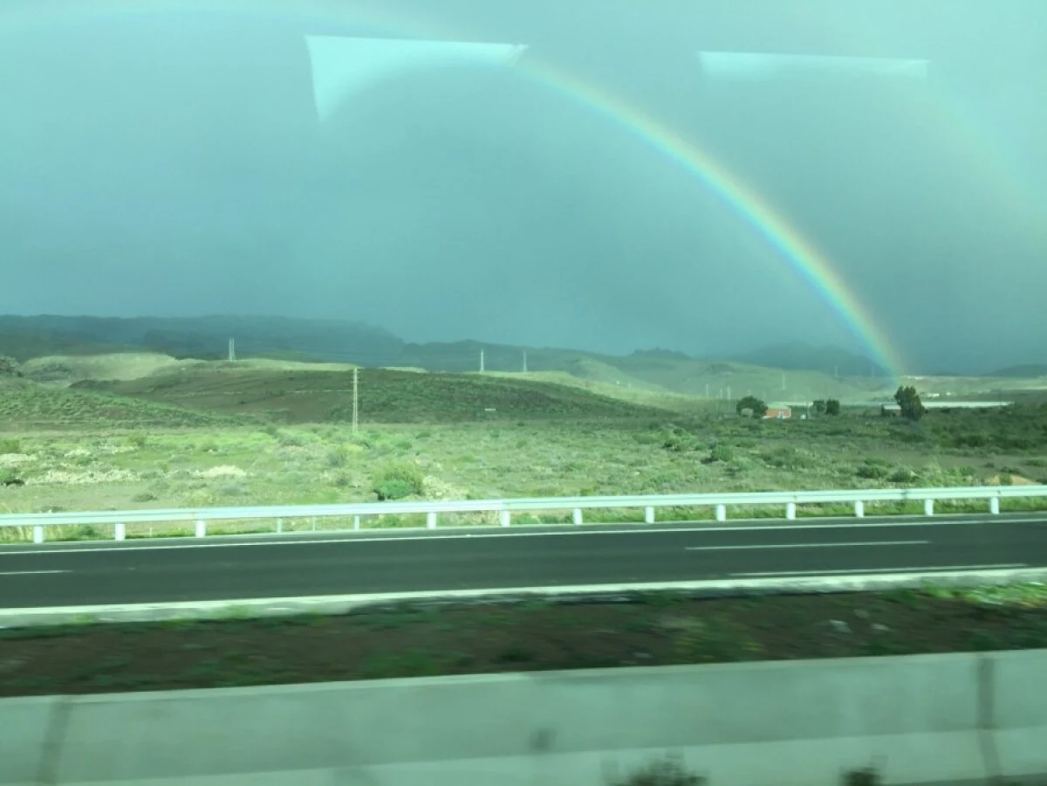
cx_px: 524
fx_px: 877
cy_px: 393
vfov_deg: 48.2
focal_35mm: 29
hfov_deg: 61.7
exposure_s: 1/211
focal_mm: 4.15
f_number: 2.2
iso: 32
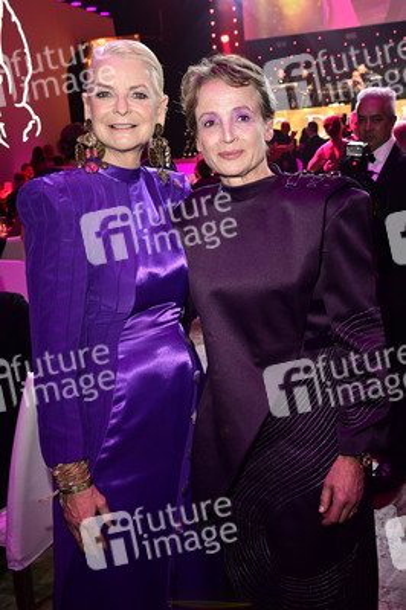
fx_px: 576
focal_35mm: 34
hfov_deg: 38.8
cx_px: 203
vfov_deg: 55.8
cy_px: 305
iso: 2500
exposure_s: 1/50
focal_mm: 34
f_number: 5.6
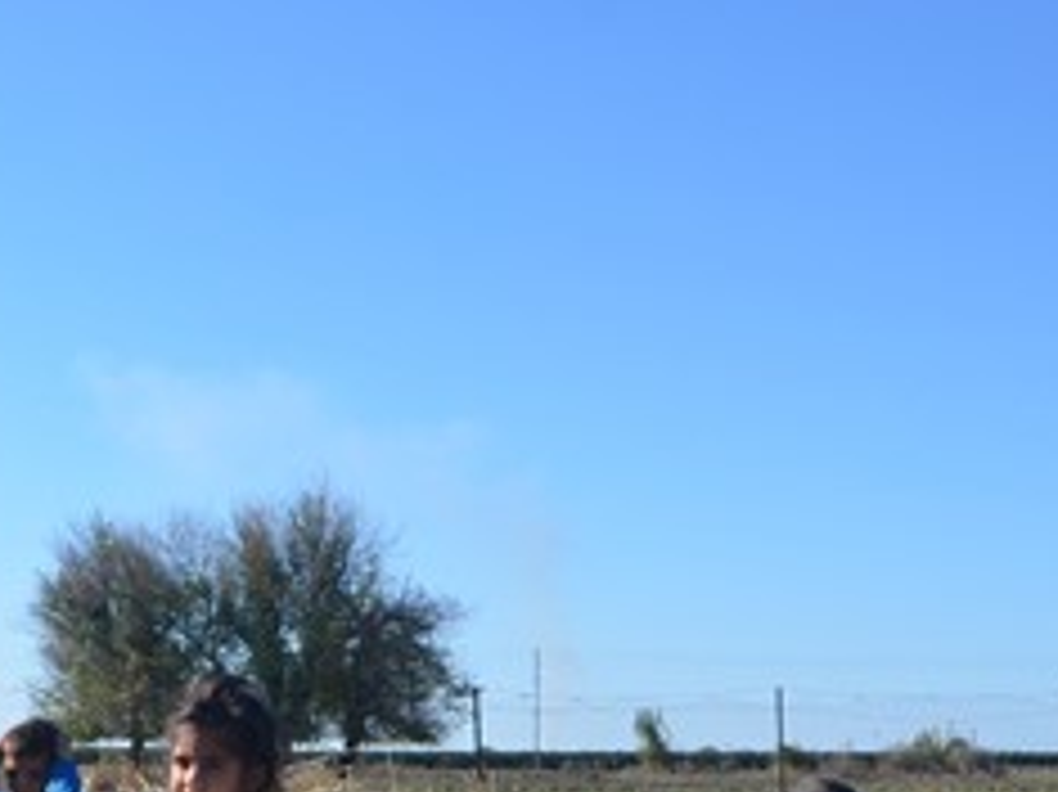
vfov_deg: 17.9
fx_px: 2514
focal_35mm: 82
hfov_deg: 23.3
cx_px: 149
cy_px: 540
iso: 110
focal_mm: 21
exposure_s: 1/250
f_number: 8
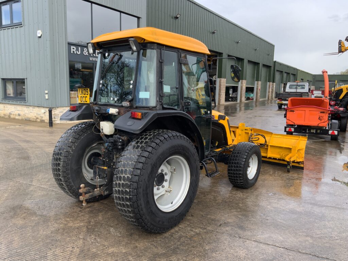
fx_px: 292
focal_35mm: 29
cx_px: 174
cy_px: 130
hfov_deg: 61.7
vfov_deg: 48.2
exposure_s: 1/425
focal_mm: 3
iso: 16
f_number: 1.8
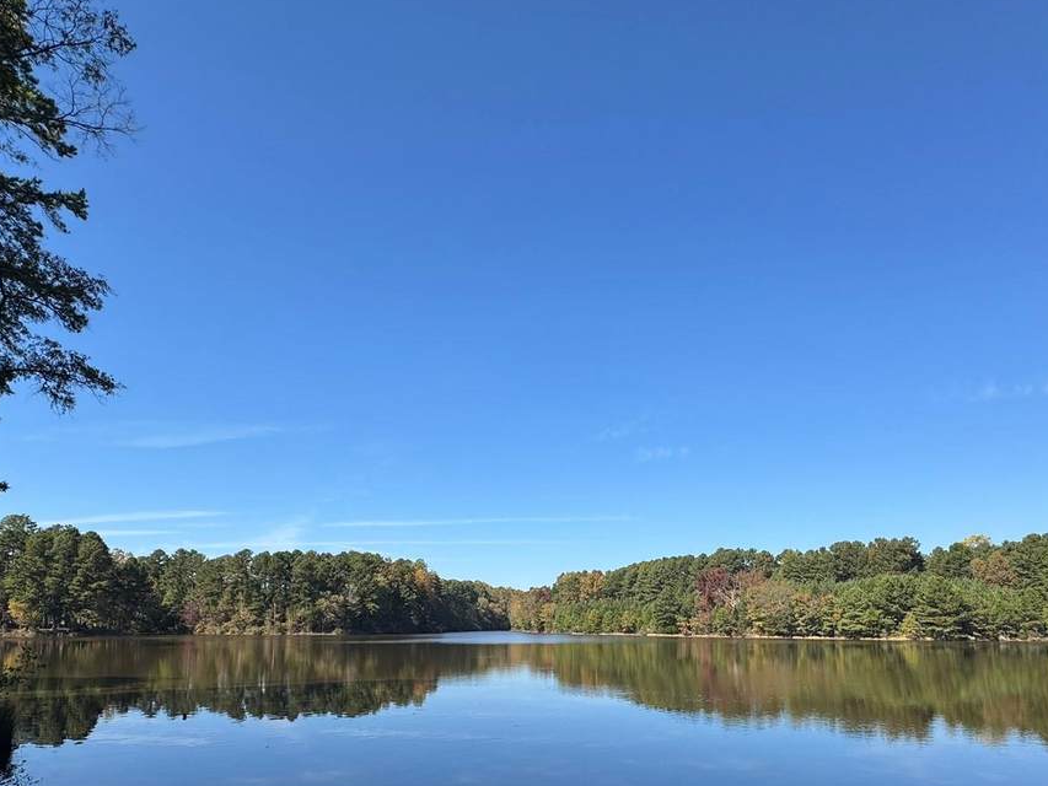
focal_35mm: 21
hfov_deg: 78.8
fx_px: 636
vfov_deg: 60.9
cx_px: 472
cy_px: 561
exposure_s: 1/1789
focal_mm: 2.22
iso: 50
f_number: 2.2
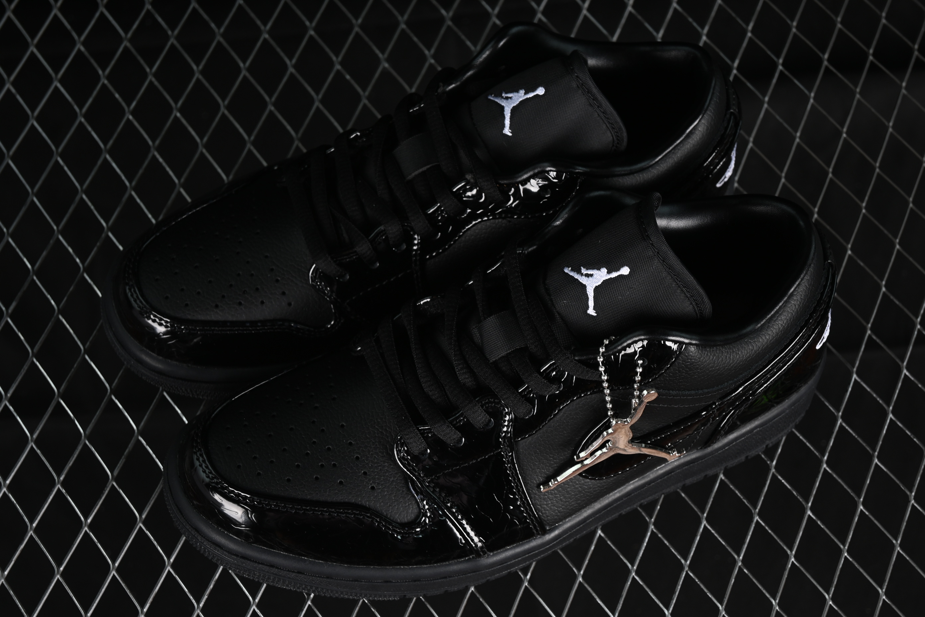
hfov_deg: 27.0
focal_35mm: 75
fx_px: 1927
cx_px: 462
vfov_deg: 18.2
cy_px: 308
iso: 160
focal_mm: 50
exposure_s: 1/40
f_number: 6.3
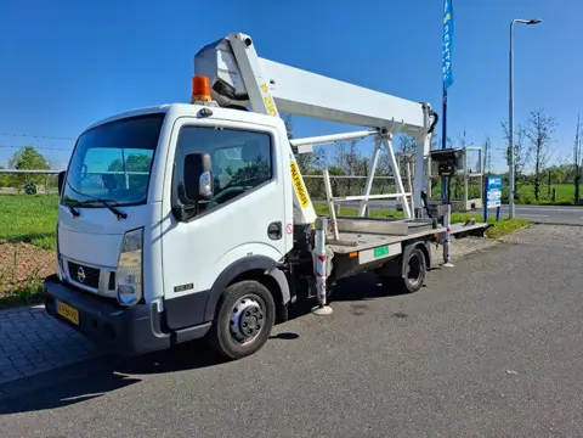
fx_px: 387
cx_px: 292
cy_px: 219
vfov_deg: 58.9
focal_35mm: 23
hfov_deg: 73.9
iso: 50
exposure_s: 1/2674
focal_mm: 5.54
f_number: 1.8
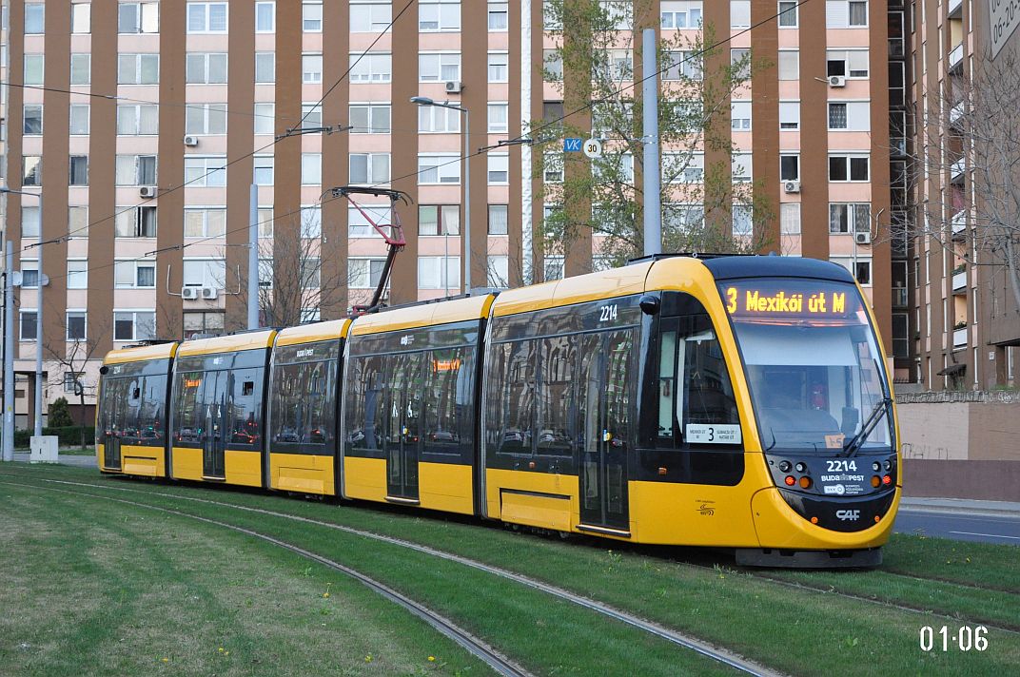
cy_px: 338
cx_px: 510
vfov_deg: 22.6
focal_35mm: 60
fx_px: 1698
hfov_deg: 33.4
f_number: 4.5
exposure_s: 1/250
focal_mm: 40
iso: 1600
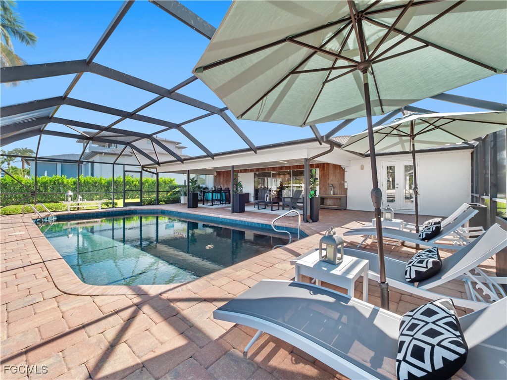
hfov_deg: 102.1
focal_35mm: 14
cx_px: 254
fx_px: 205
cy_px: 190
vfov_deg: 85.7
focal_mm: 7
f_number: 7.1
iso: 200
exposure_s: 1/80
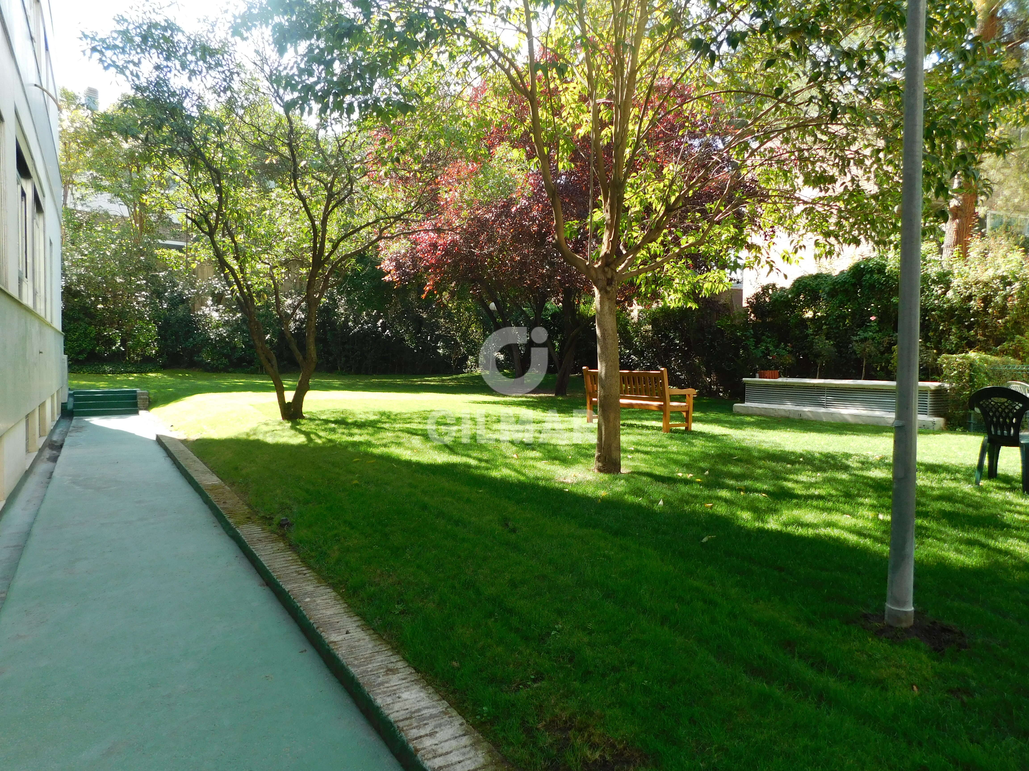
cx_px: 514
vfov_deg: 58.9
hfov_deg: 73.9
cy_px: 386
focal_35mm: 23
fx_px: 684
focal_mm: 4
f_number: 3
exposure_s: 1/200
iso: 125
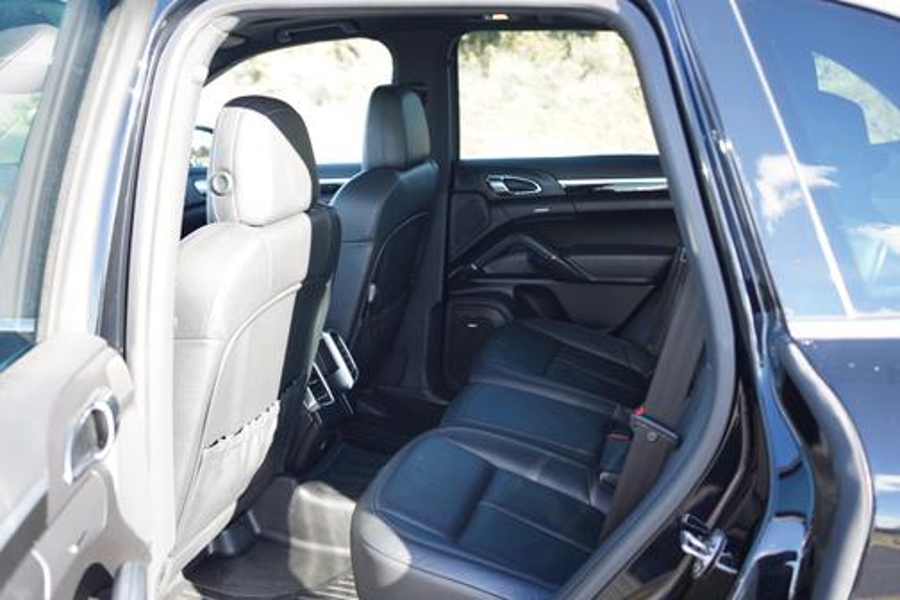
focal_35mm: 35
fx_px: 875
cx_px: 450
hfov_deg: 54.4
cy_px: 300
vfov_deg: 37.9
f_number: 4
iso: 200
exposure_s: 1/60
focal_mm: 35
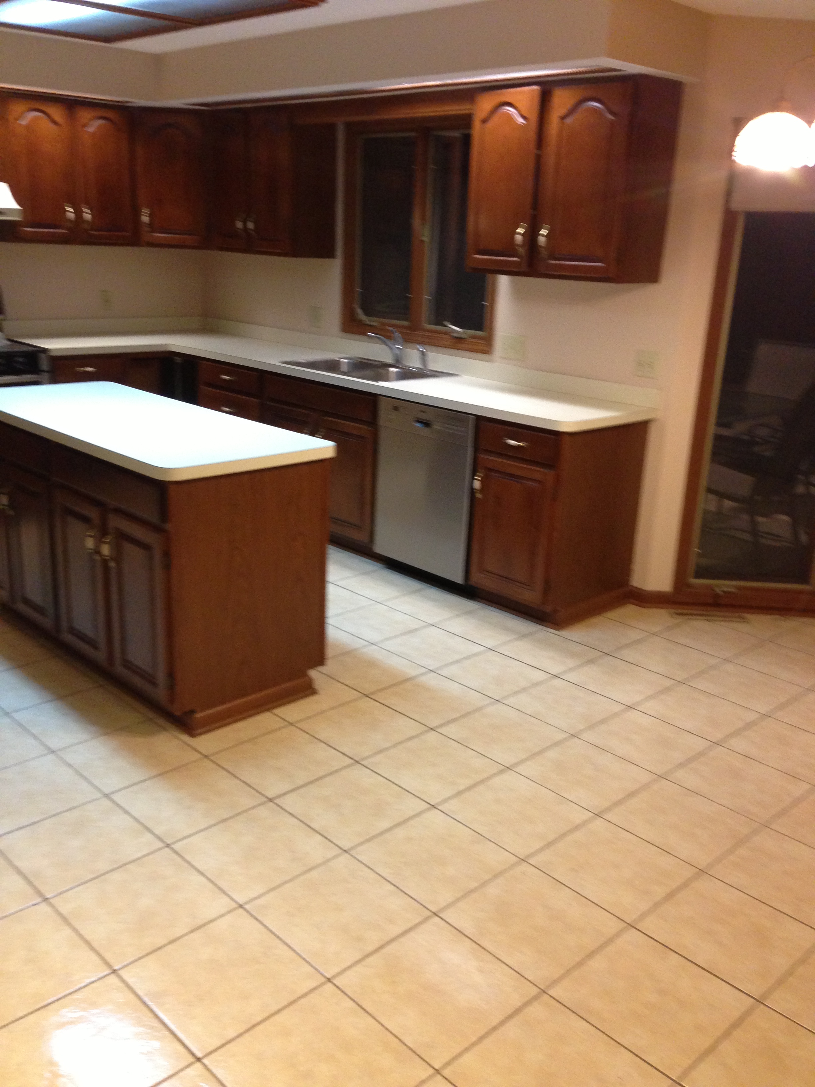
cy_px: 544
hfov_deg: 42.9
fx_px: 1036
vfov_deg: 55.4
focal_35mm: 33
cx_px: 408
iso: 250
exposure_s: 1/20
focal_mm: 4.13
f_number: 2.4
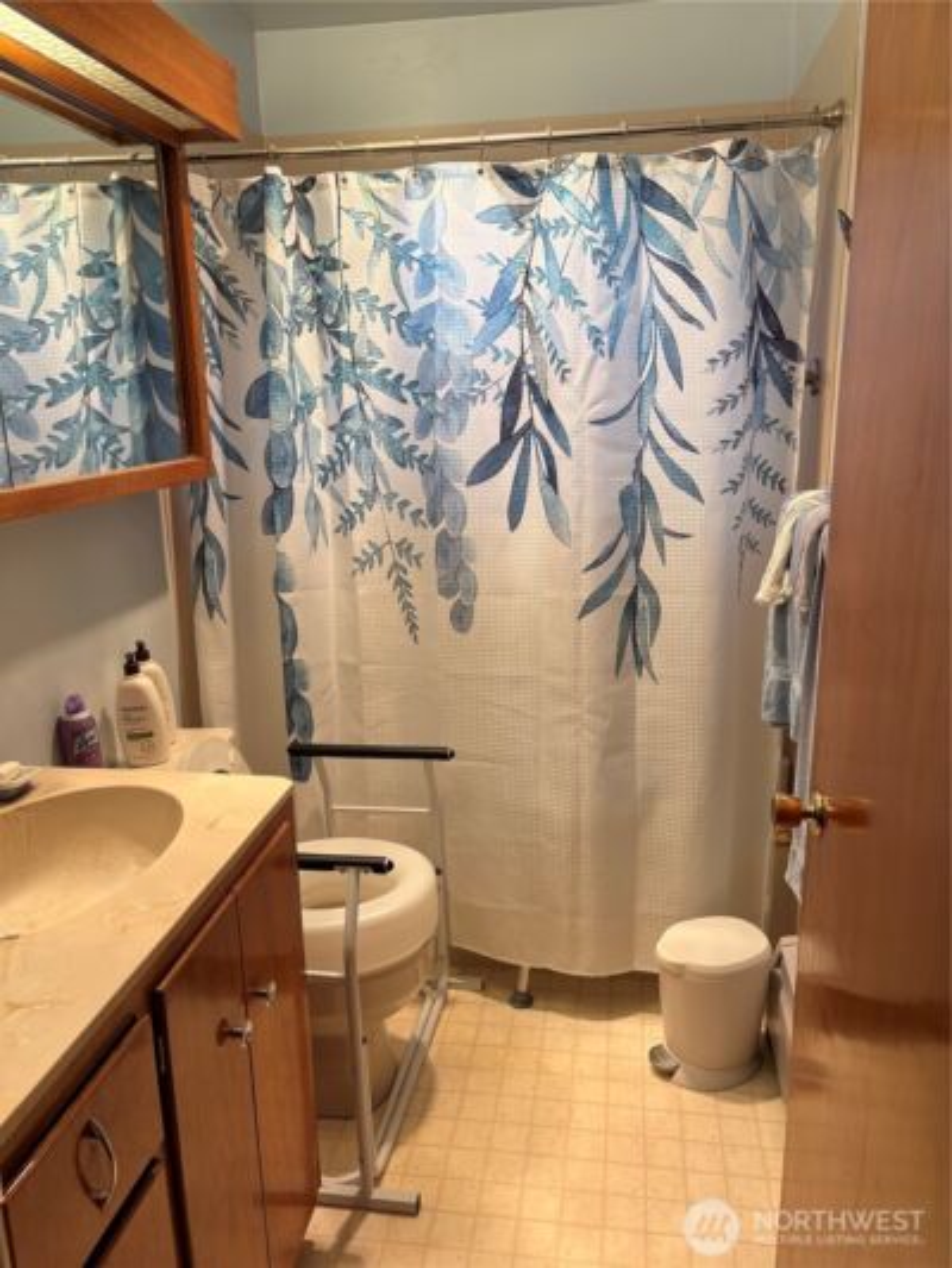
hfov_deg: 53.1
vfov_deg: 67.3
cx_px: 476
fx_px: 953
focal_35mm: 26
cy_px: 634
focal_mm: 5.96
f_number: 1.6
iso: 64
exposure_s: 1/120
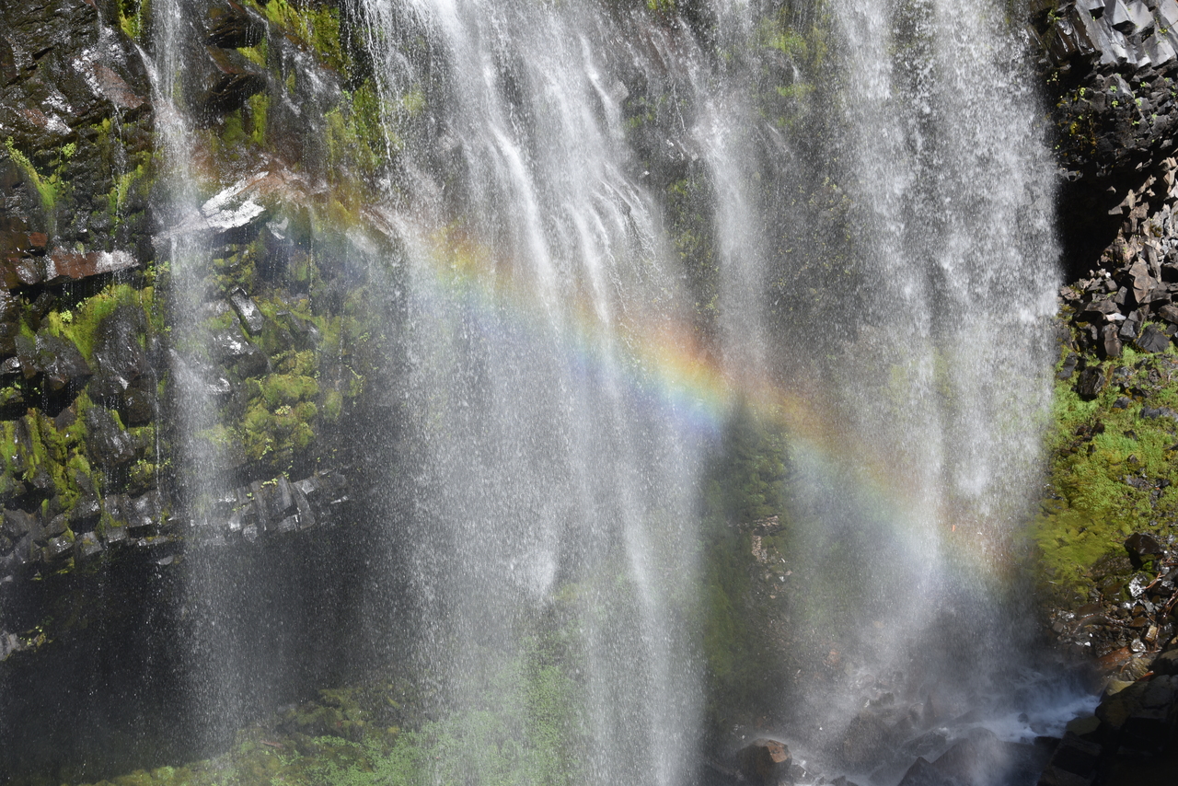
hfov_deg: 26.0
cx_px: 589
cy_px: 393
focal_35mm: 78
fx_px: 2553
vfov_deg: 17.5
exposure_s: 1/250
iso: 100
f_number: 8
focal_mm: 78
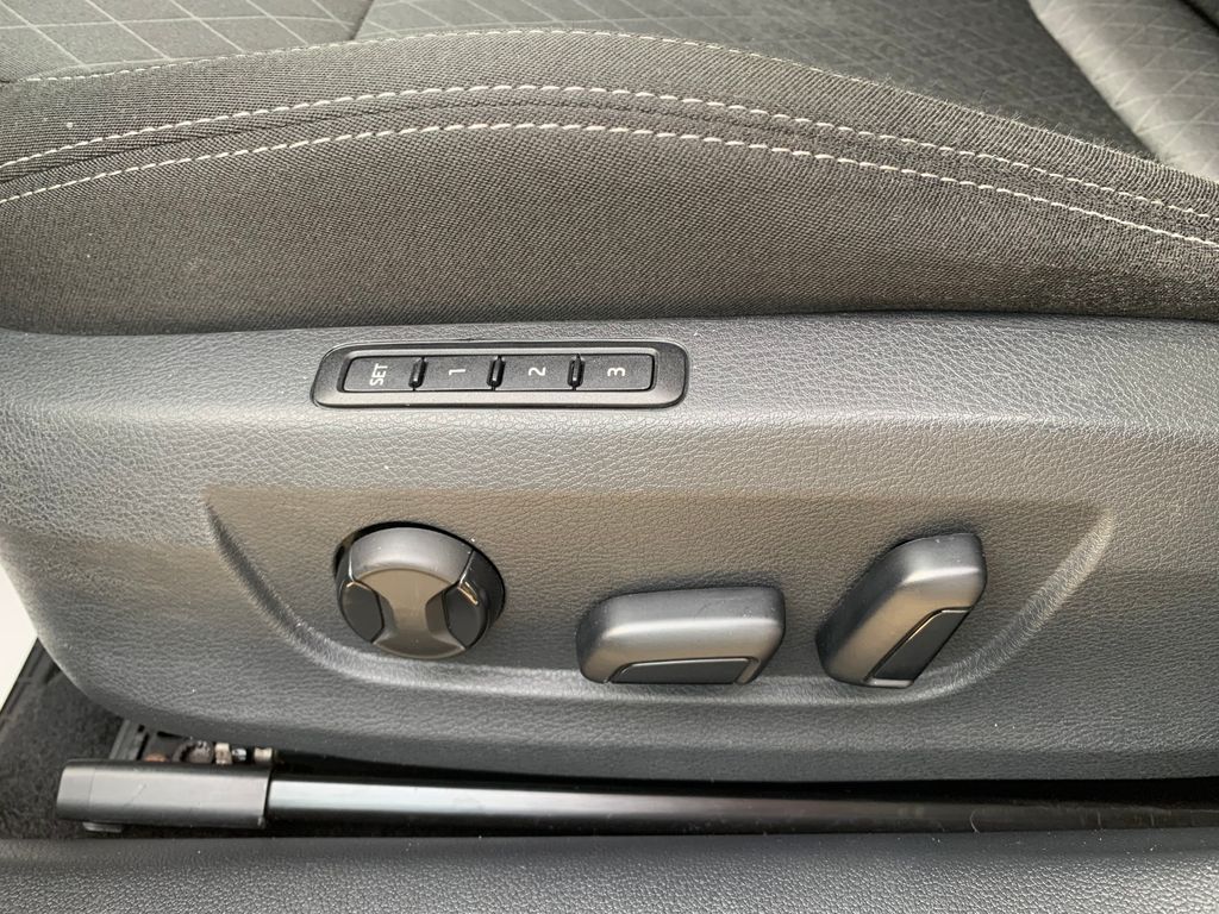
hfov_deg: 67.3
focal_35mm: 26
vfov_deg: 53.1
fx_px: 916
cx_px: 610
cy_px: 457
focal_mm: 4.25
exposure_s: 1/60
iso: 100
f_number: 1.8
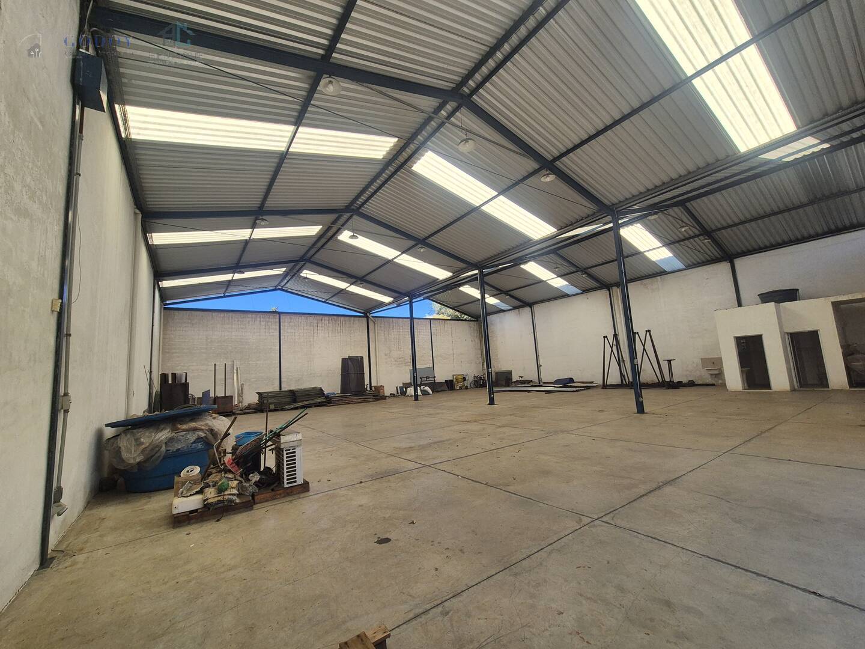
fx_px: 325
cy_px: 324
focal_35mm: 13
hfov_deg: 106.2
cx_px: 432
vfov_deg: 89.9
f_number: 2.2
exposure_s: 1/690
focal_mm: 2.2
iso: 50
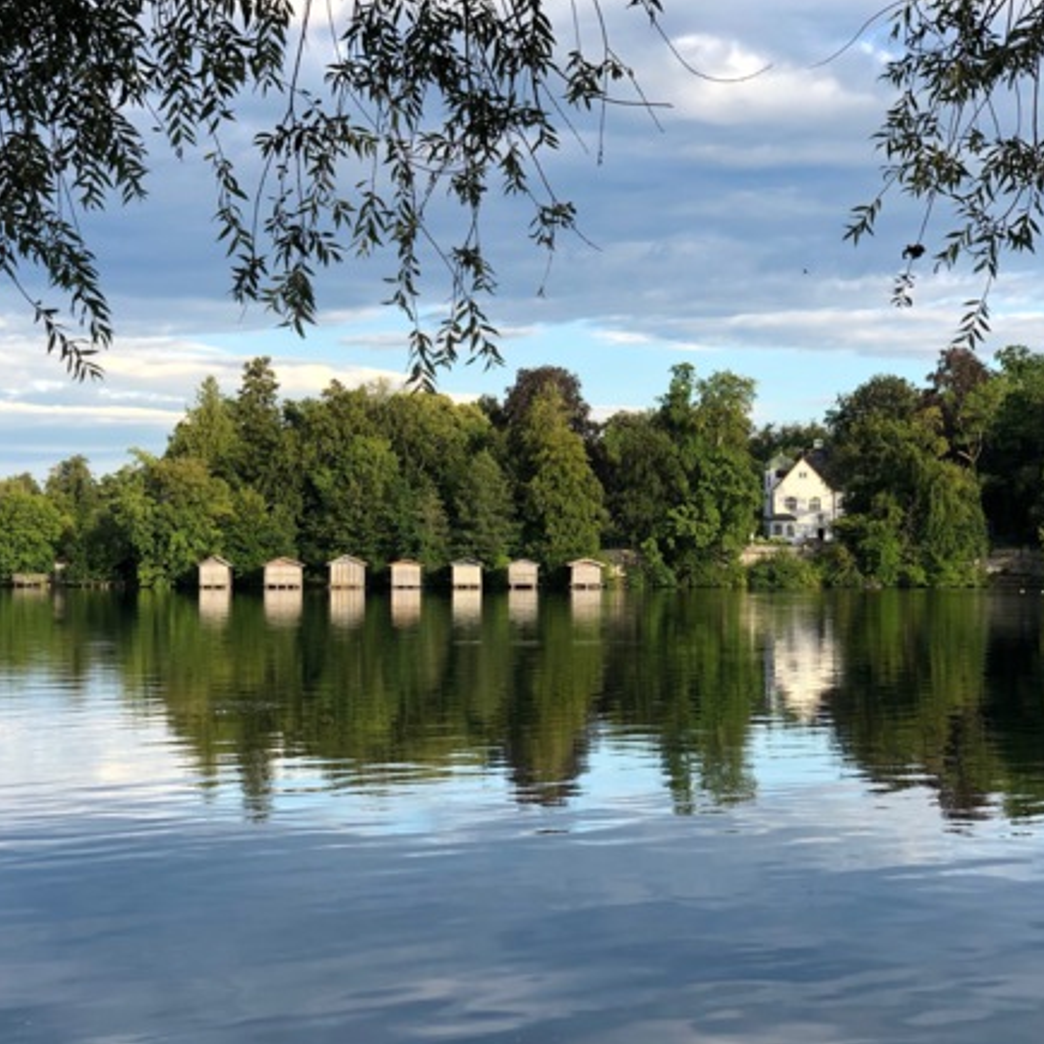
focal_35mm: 62
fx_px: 2116
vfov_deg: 27.7
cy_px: 518
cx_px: 450
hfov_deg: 27.7
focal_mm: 6
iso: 16
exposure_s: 1/249
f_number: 2.4
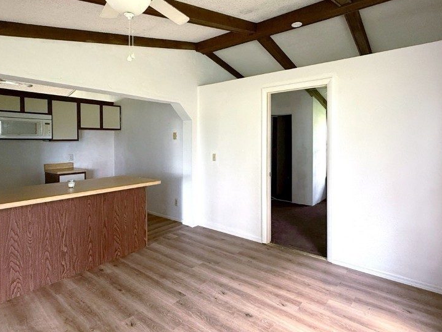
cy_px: 144
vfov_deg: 65.7
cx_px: 240
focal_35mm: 20
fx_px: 255
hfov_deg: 81.5
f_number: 2.2
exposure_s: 1/65
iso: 320
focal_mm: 2.22
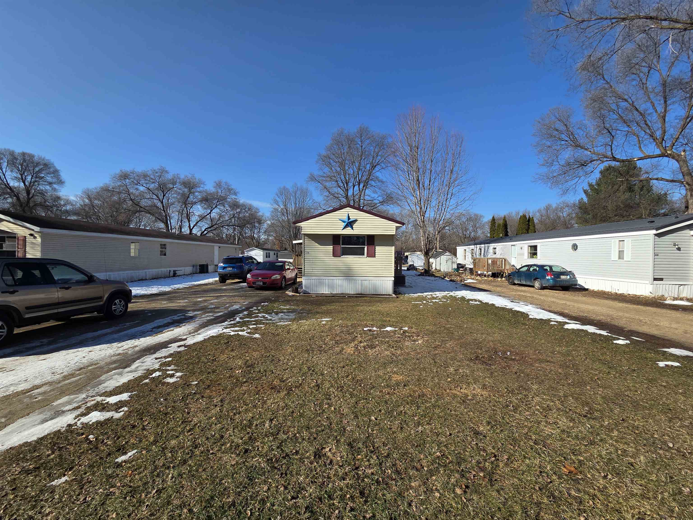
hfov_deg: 106.2
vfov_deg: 89.9
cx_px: 346
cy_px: 260
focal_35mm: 13
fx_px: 260
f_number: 2.2
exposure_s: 1/2094
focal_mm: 2.2
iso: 50
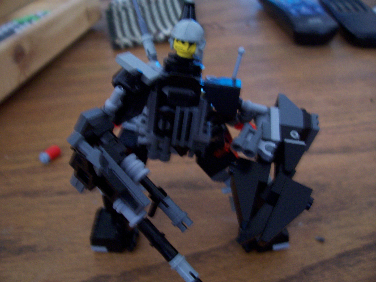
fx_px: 369
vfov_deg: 41.8
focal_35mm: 34
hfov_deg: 54.0
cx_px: 188
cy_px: 141
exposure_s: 1/8
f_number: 2.7
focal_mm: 5.6
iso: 160
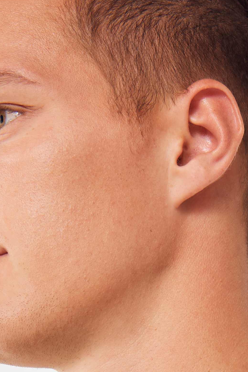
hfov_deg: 13.7
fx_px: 1002
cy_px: 577
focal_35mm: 97
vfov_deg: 18.4
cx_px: 306
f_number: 8
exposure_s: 1/200
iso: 320
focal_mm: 27
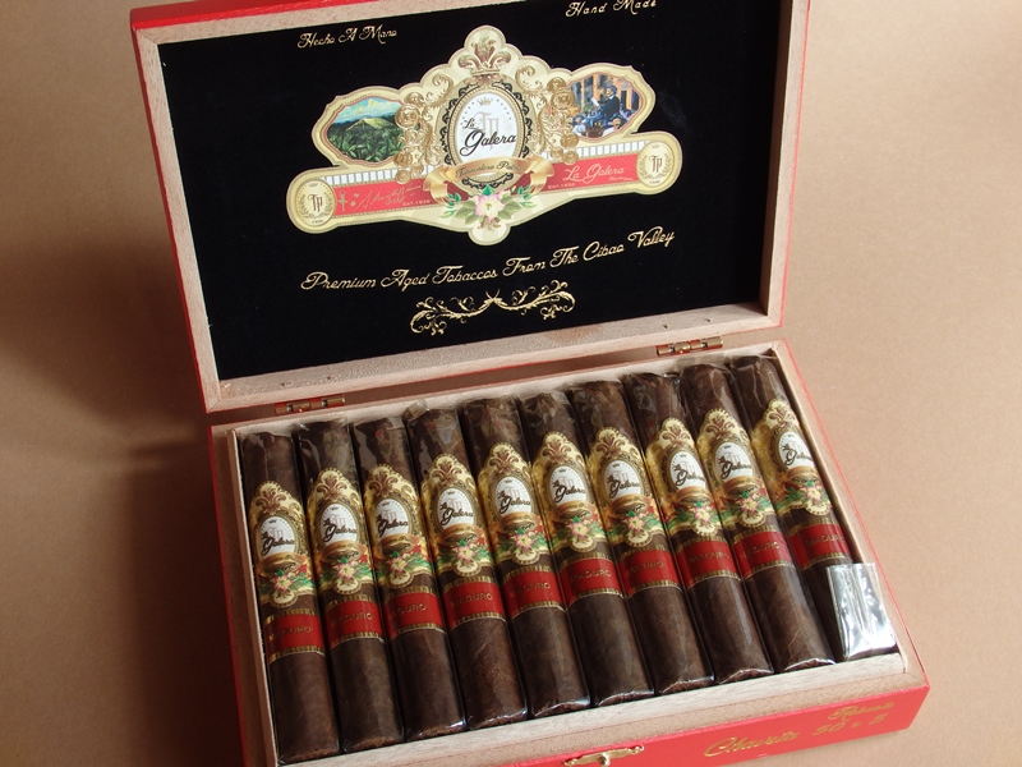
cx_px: 511
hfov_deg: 38.9
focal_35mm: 49
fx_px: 1447
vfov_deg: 29.7
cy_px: 384
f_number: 4
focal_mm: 8.9
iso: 125
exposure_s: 1/25
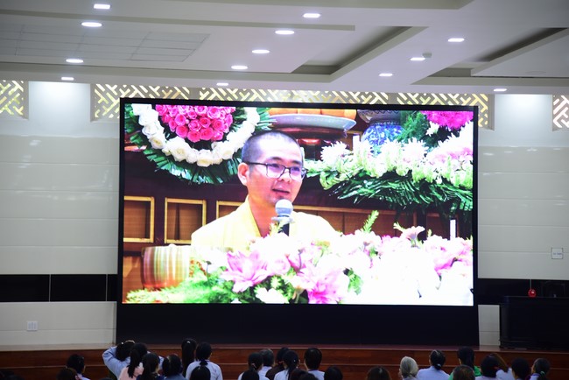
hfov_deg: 17.1
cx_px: 284
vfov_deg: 11.4
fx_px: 1897
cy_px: 190
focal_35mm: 120
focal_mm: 120
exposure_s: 1/40
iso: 500
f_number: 4
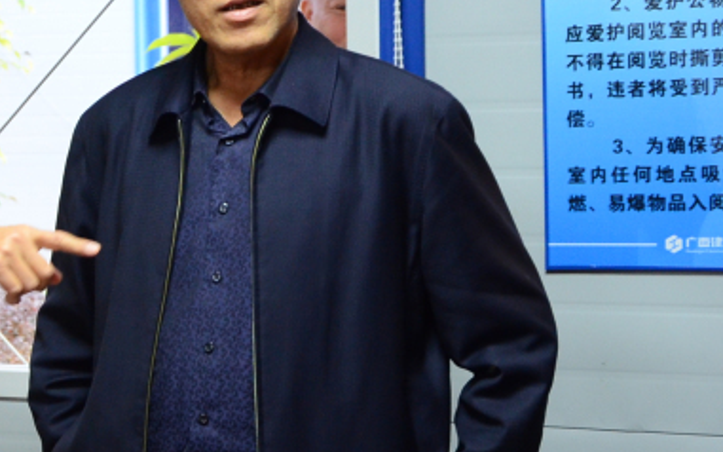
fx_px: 2364
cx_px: -158
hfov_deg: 16.6
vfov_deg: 10.9
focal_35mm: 120
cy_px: 258
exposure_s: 1/50
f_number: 4.2
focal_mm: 30
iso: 1250
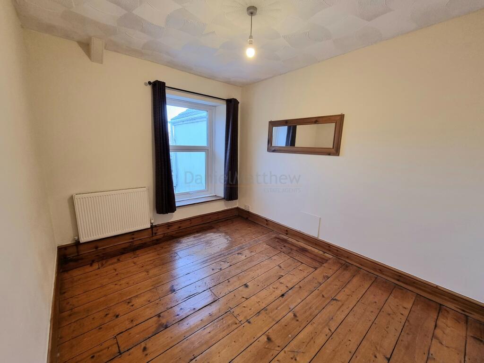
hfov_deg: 106.2
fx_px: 182
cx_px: 242
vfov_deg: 89.9
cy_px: 182
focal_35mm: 13
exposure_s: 1/50
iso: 160
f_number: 2.2
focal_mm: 2.2
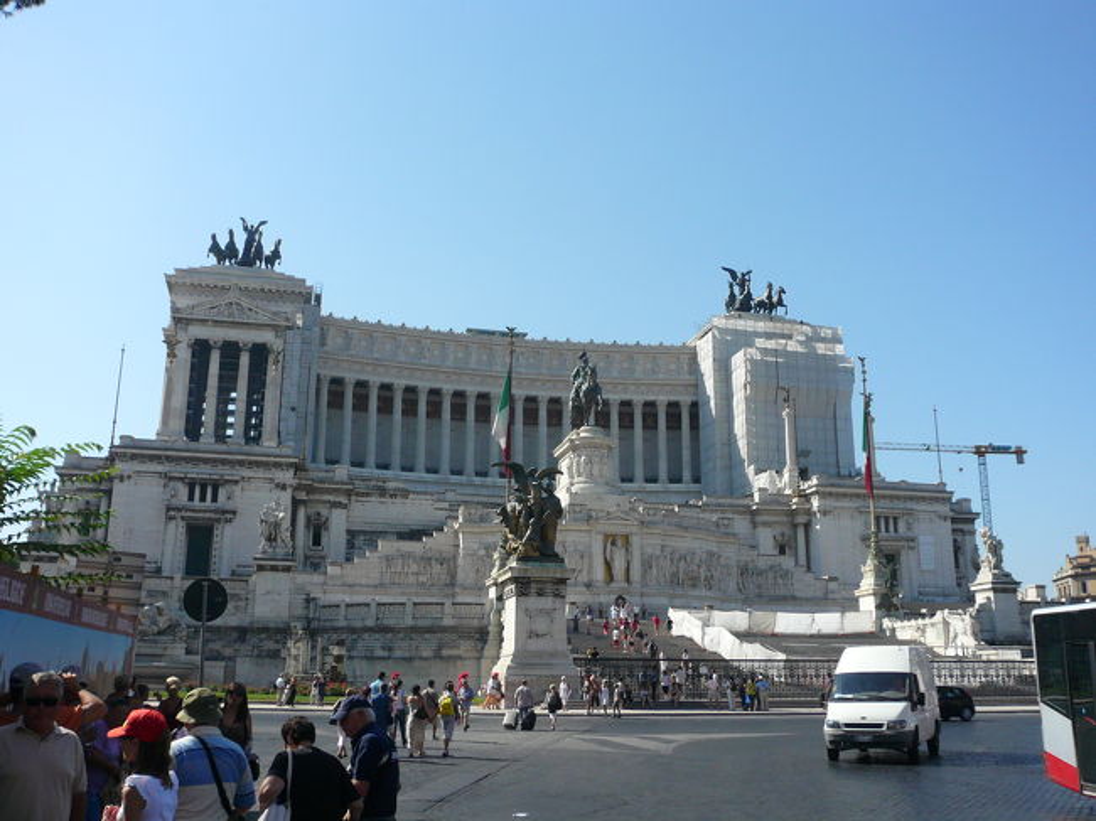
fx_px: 1076
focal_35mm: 34
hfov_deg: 54.0
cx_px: 548
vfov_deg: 41.8
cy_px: 410
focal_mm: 5.4
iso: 100
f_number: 9
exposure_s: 1/200
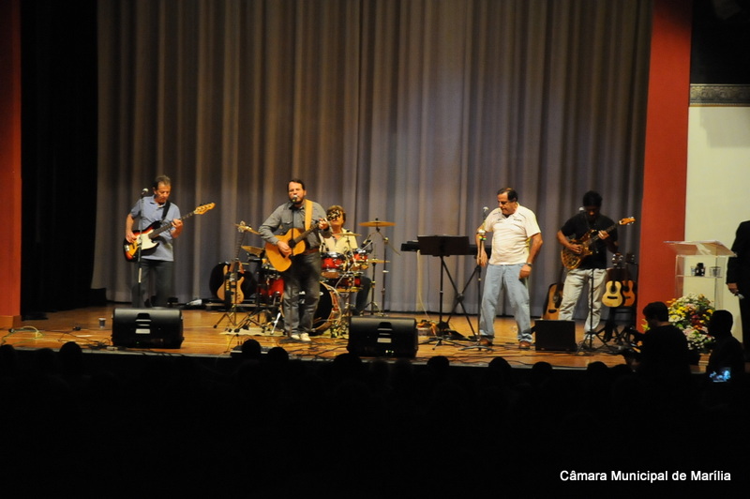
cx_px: 375
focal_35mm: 142
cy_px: 250
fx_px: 2966
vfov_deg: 9.6
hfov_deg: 14.4
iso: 3200
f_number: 5.6
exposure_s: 1/50
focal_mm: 95
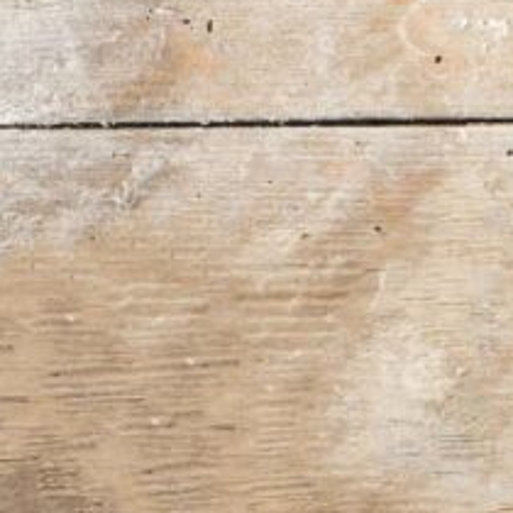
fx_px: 5499
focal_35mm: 328
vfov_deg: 5.3
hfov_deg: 5.1
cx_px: 1502
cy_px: 777
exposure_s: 1/250
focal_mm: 50
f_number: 5.6
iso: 100
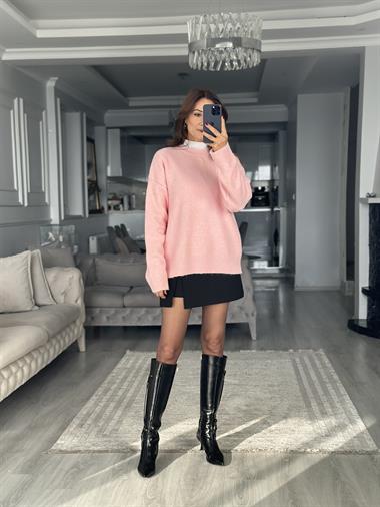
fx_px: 702
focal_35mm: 48
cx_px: 190
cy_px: 254
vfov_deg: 39.6
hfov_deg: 30.3
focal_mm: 6.86
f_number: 1.78
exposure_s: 1/201
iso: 80
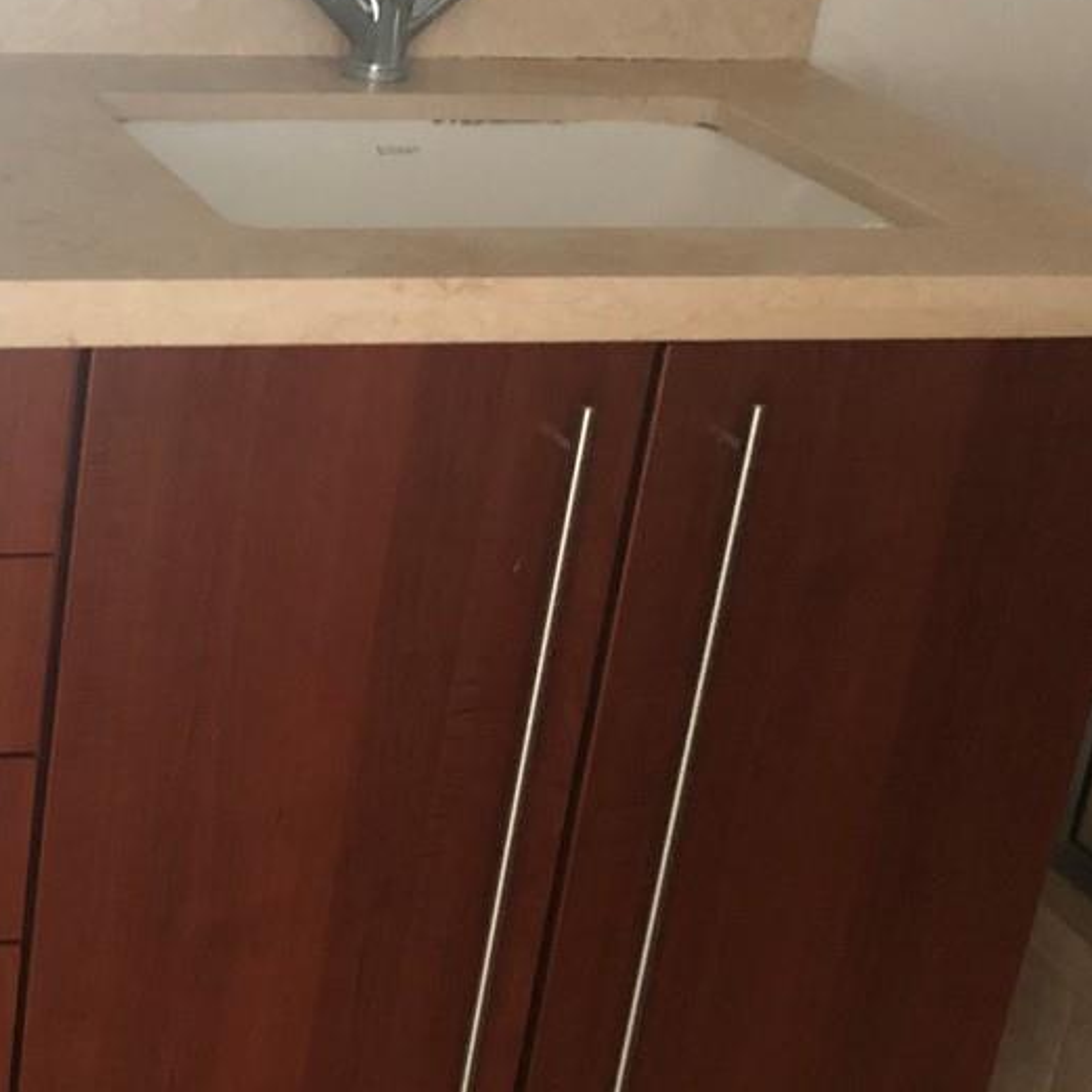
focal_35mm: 76
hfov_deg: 21.2
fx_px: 2712
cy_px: 723
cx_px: -208
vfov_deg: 22.7
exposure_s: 1/6
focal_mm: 4
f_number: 1.8
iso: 100
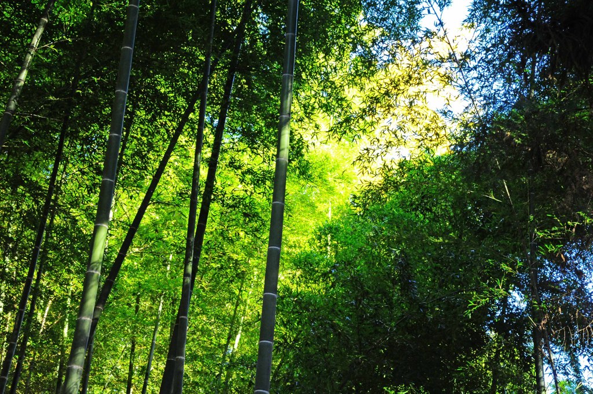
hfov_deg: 28.9
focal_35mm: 70
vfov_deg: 19.4
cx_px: 296
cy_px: 197
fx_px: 1152
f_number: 14
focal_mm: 70
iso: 3200
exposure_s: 1/60
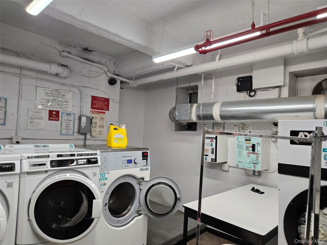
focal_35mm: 23
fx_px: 217
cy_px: 122
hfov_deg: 73.9
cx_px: 164
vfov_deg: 58.9
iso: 125
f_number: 1.8
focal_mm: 5.4
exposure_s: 1/120
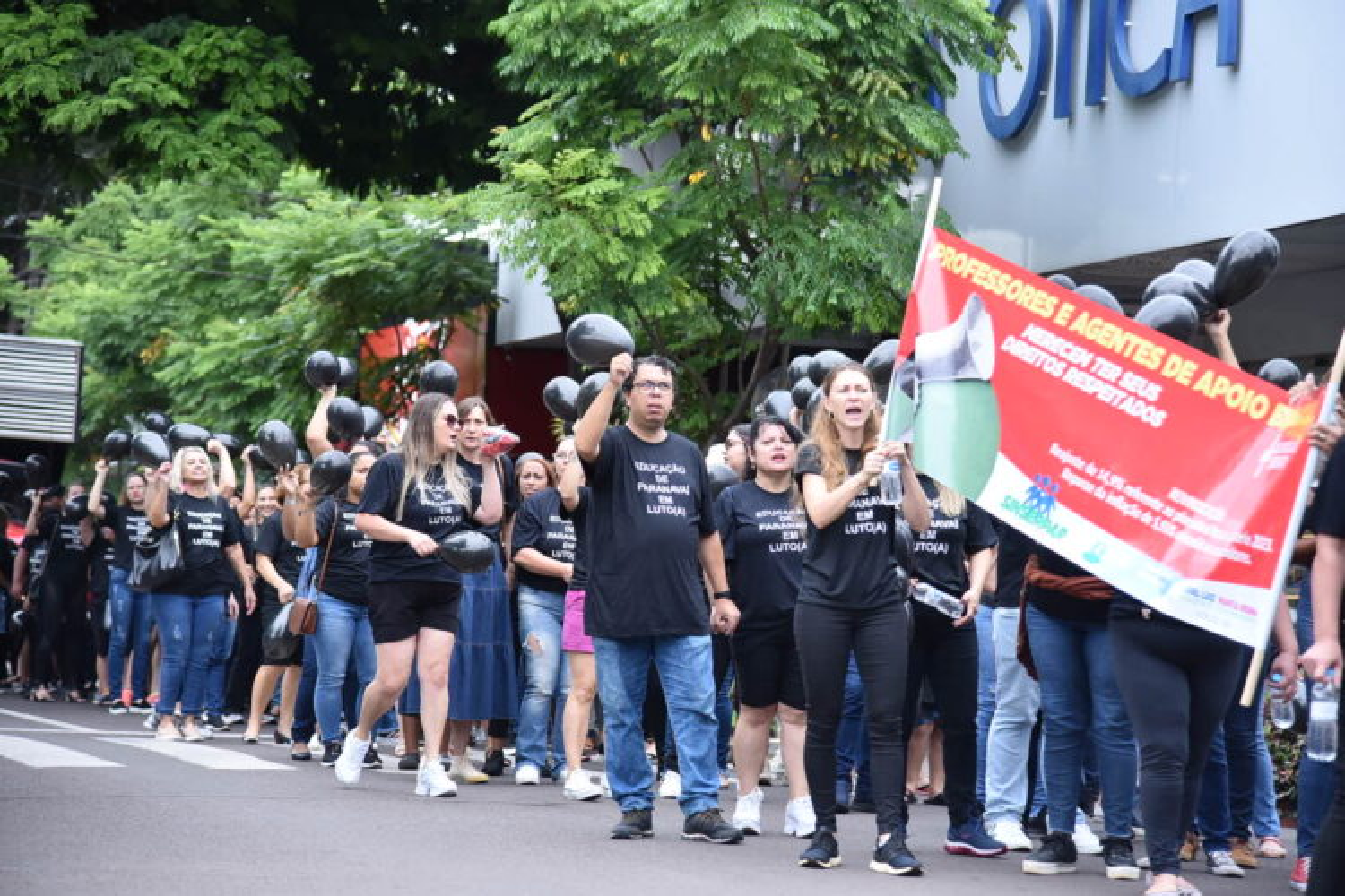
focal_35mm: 100
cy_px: 448
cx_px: 672
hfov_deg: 20.4
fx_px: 3736
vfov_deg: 13.7
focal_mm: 100
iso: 1000
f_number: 4
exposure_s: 1/800
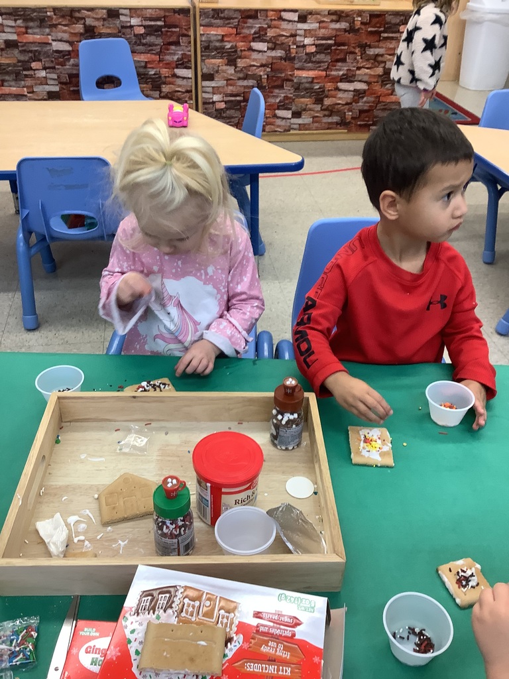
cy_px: 340
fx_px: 608
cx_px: 254
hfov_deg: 45.4
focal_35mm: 31
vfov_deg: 58.4
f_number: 2.4
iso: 100
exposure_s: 1/60
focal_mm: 3.3
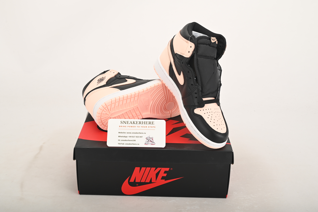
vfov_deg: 29.3
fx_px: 406
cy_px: 106
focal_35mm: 46
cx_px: 159
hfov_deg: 42.7
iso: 100
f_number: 11
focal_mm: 46
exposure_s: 1/200
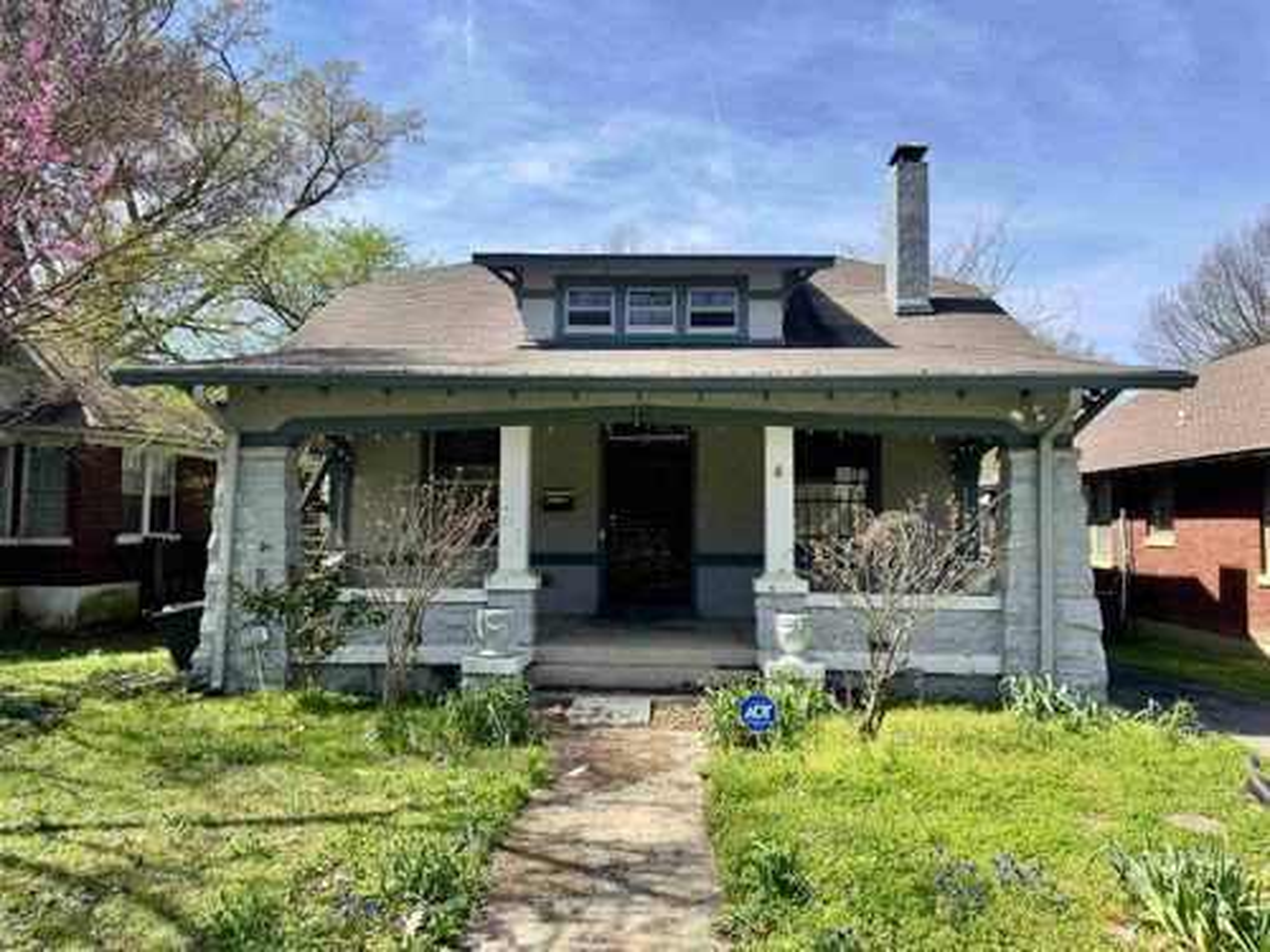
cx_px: 635
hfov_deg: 71.6
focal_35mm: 24
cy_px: 476
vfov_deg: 56.8
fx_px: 881
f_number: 1.78
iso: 80
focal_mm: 6.76
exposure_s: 1/2833
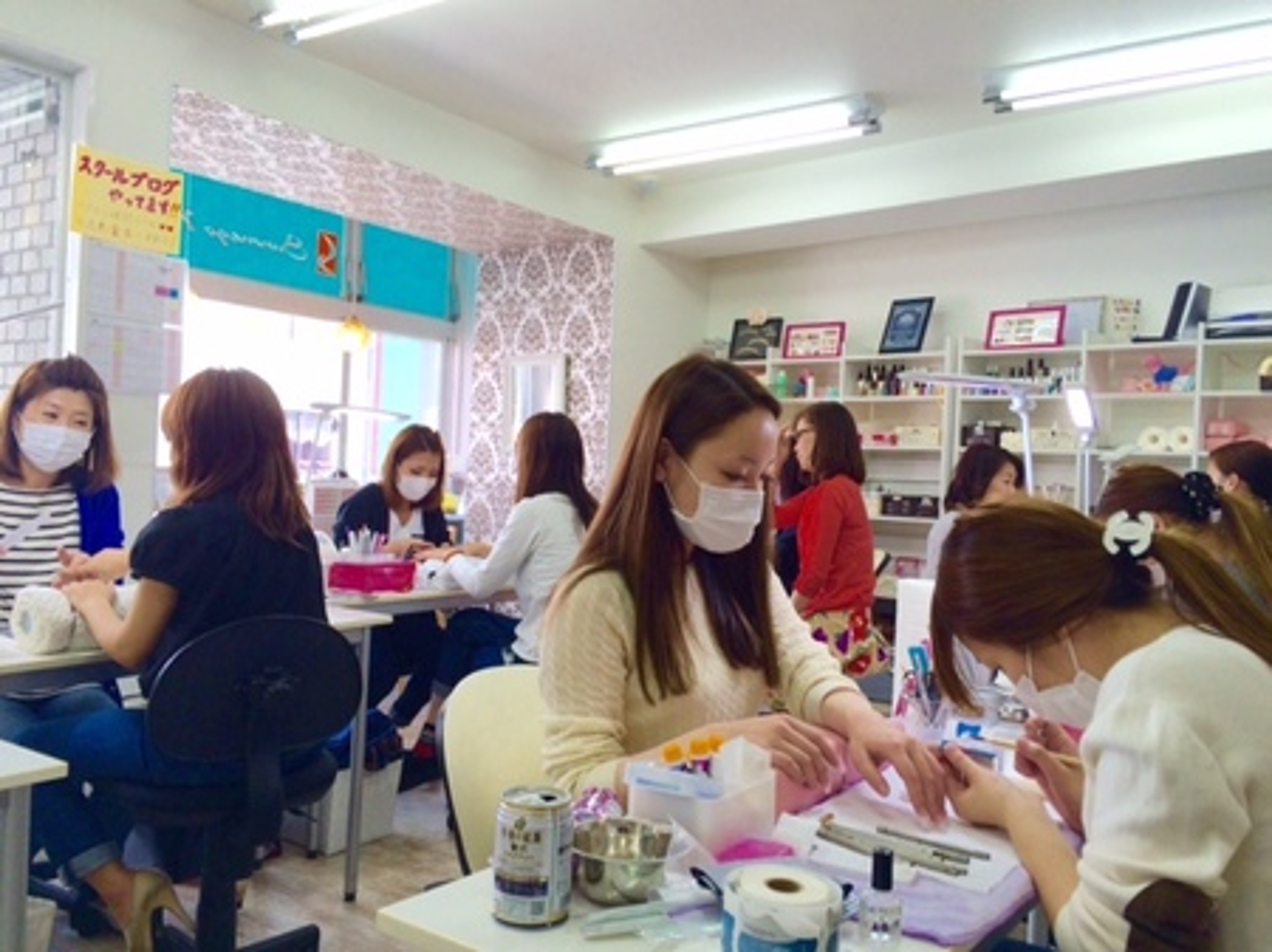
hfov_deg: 61.7
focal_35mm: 29
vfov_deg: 48.2
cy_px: 476
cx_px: 636
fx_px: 1065
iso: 40
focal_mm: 4.15
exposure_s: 1/120
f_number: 2.2
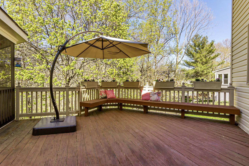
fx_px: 124
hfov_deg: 89.6
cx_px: 110
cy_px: 89
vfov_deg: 67.3
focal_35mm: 18
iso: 200
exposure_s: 1/250
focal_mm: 16
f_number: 7.1
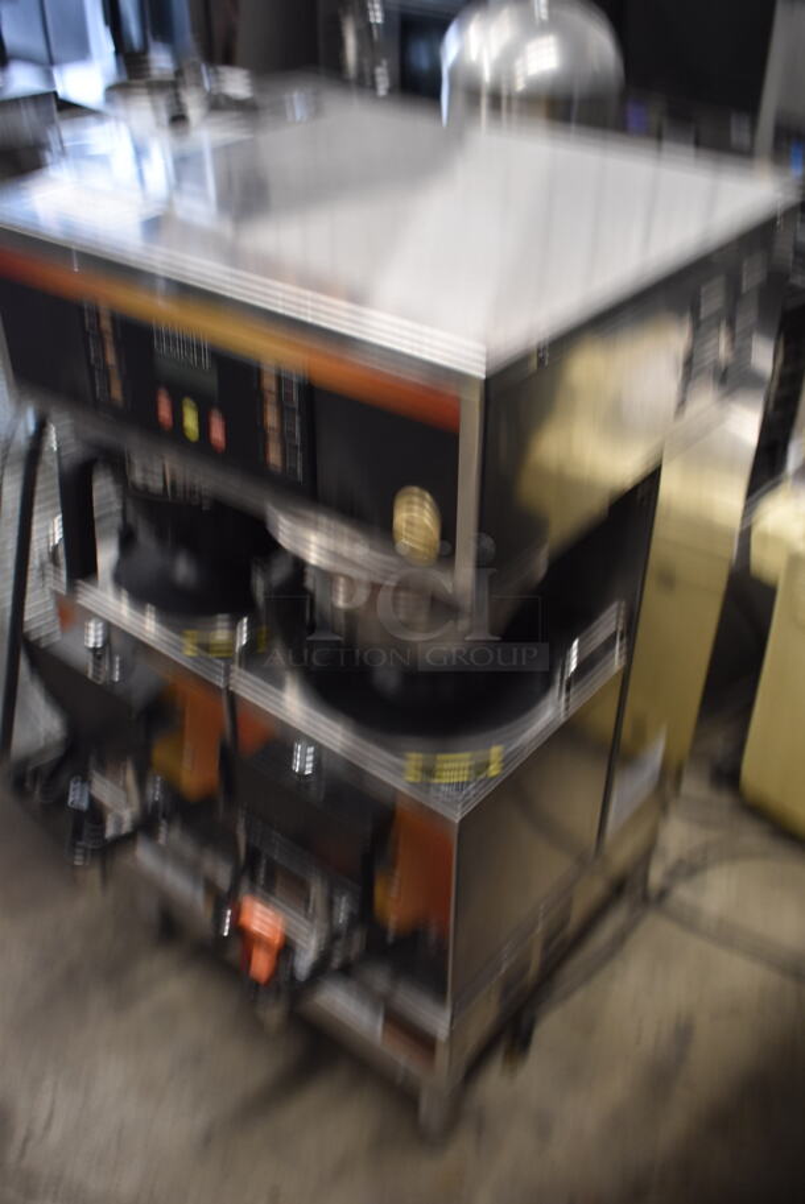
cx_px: 402
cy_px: 602
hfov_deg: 40.0
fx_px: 1105
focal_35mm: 33
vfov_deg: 57.2
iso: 900
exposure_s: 1/30
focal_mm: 22
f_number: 3.8
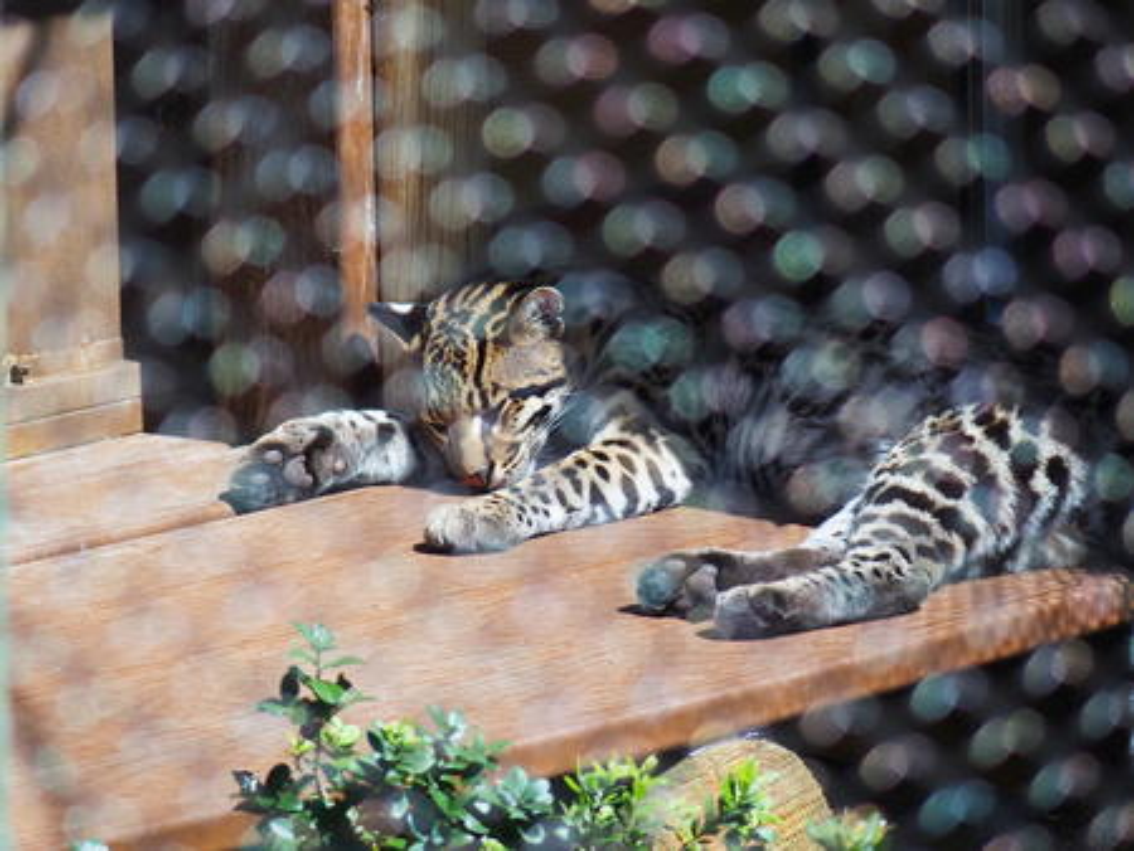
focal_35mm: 300
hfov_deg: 6.6
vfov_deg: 5.0
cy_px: 426
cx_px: 567
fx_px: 9833
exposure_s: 1/500
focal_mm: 64.3
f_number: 2.8
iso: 100
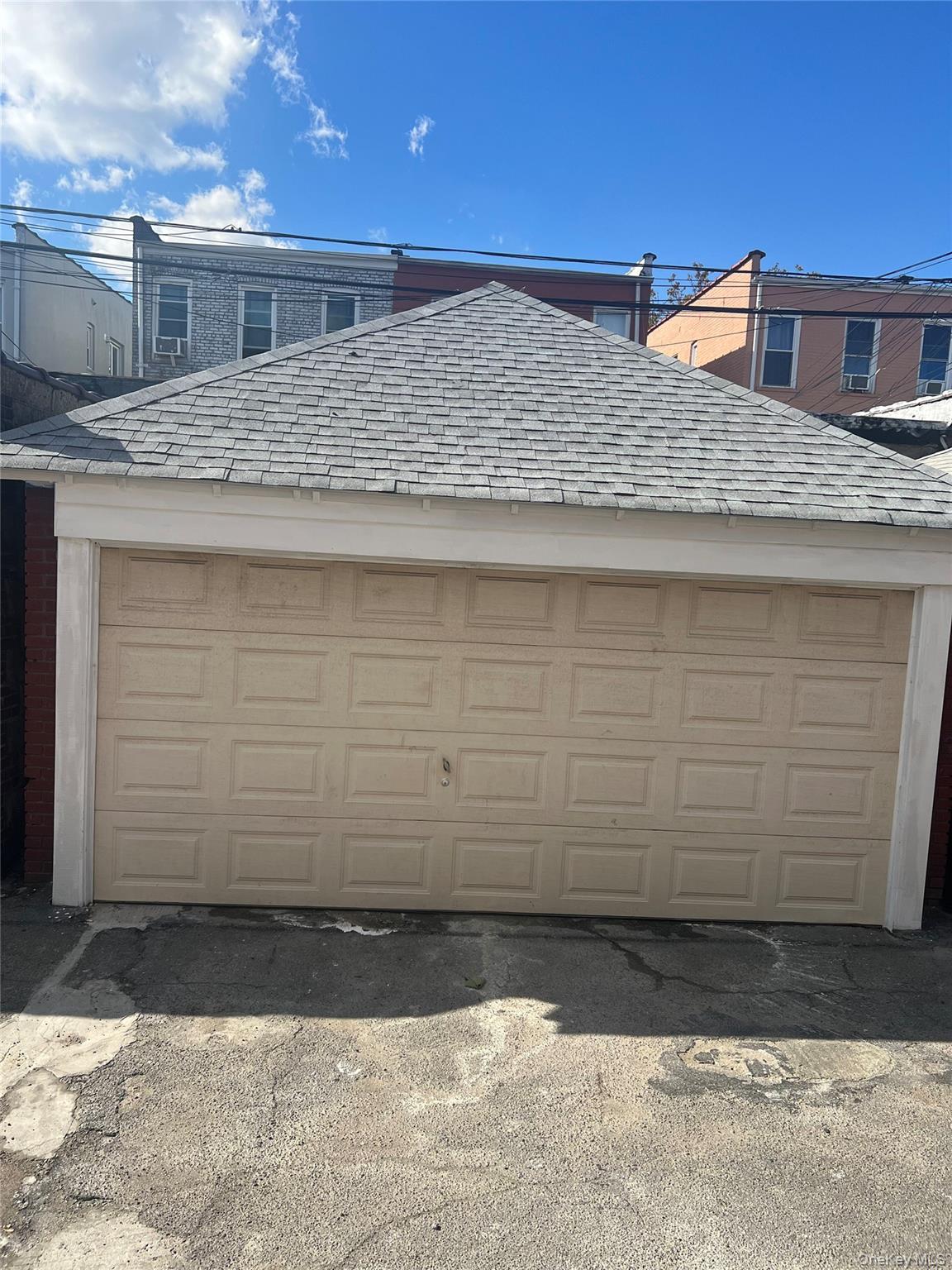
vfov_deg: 67.3
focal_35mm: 26
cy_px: 635
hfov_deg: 53.1
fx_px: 953
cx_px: 476
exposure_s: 1/3571
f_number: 1.5
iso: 50
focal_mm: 5.7
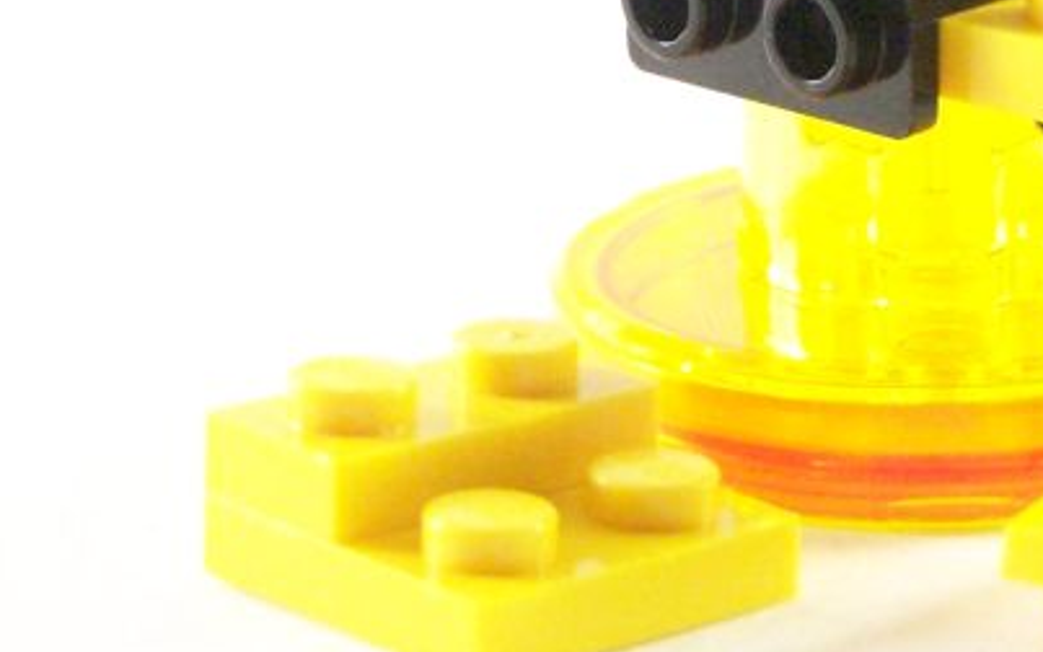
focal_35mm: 202
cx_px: 908
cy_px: -207
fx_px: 5743
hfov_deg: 10.3
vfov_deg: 6.4
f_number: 3.2
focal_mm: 12.4
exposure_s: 1/45
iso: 400
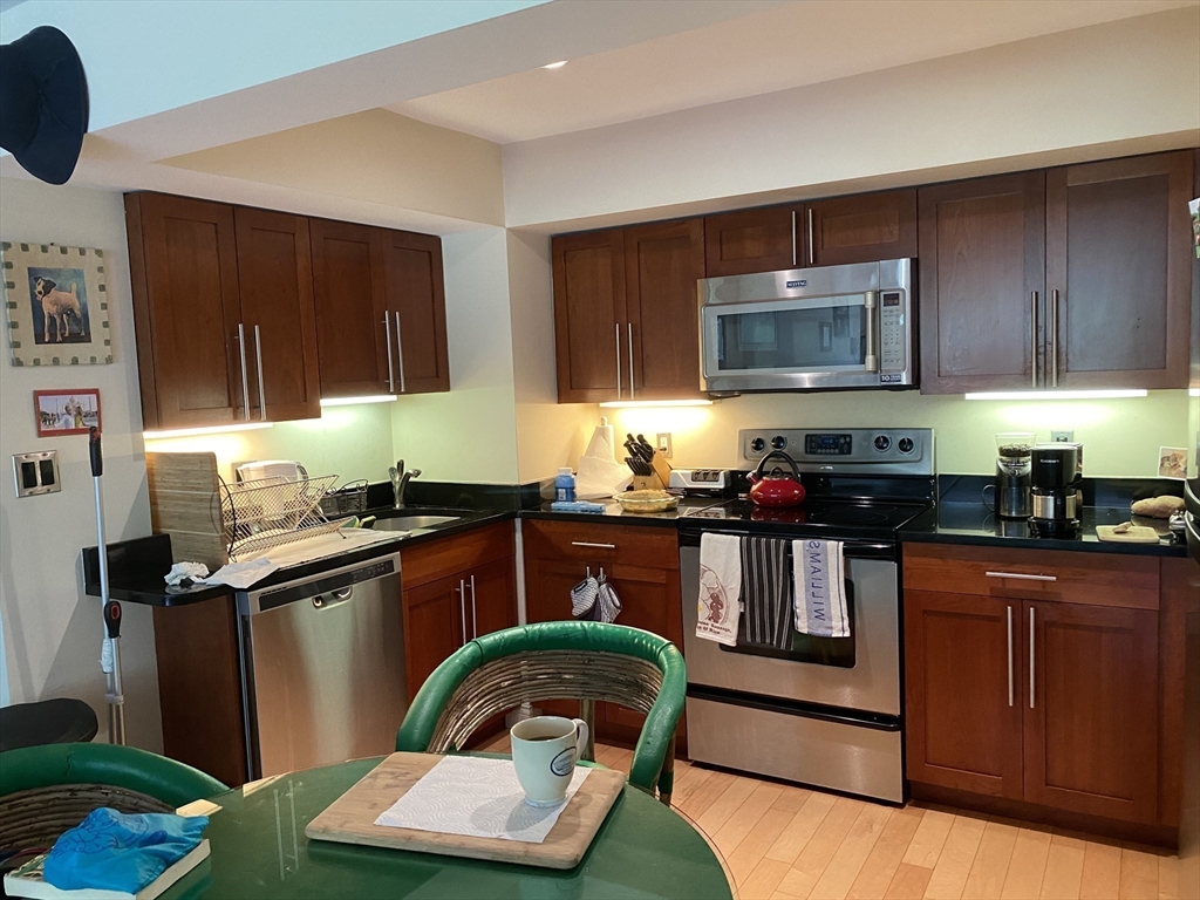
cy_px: 450
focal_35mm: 26
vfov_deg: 53.1
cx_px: 600
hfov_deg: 67.3
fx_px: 901
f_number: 1.8
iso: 320
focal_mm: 4.25
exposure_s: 1/60
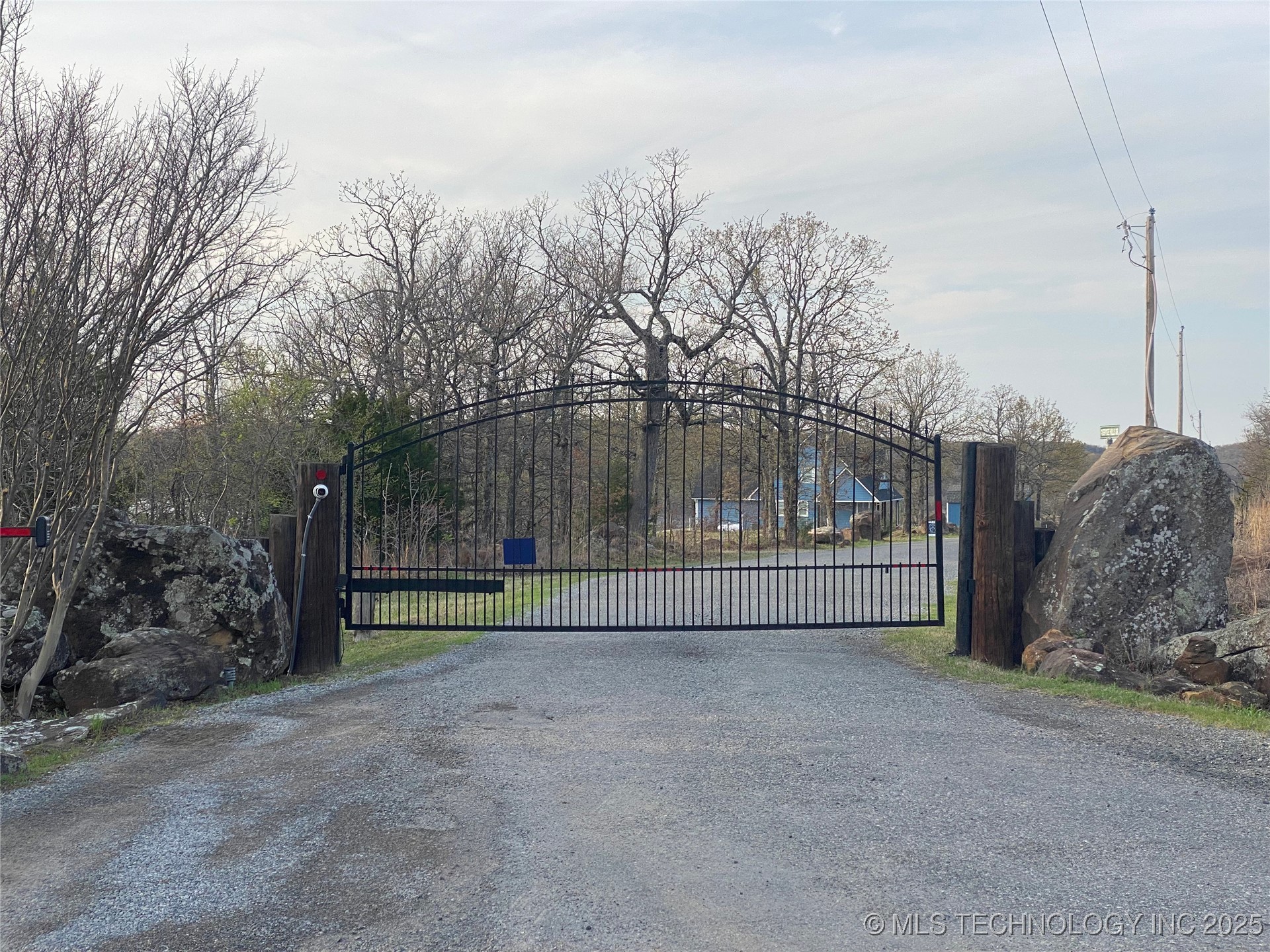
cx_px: 635
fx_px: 1908
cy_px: 476
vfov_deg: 28.0
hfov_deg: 36.8
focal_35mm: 52
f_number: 2
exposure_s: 1/592
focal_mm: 6
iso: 20
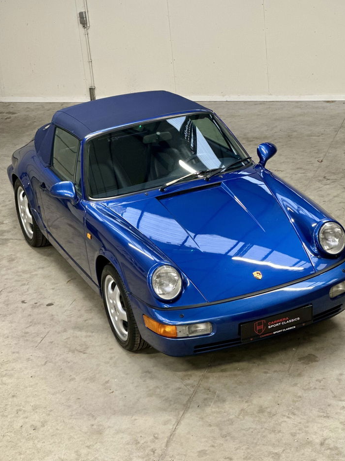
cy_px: 212
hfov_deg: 17.6
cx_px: 185
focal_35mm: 84
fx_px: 1117
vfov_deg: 23.3
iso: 250
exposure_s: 1/33
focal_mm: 9
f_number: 2.8
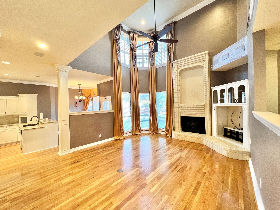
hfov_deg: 106.2
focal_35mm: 13
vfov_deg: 89.9
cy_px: 105
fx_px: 105
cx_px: 140
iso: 250
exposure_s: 1/60
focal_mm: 1.57
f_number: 1.8
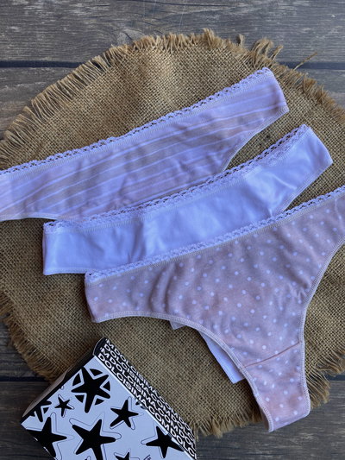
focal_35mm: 26
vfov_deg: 67.3
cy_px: 230
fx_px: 345
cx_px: 172
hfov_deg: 53.1
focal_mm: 4.25
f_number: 1.8
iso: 32
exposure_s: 1/179
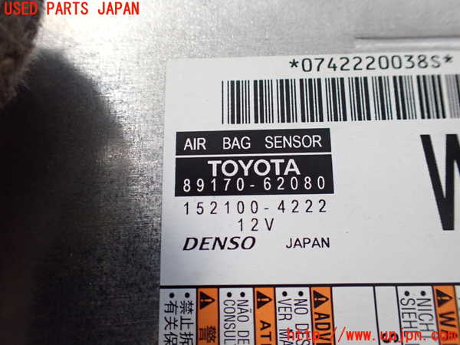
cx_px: 230
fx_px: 399
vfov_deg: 46.8
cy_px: 172
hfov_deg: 60.0
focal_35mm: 30
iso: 640
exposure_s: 1/125
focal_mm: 5.4
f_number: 2.3
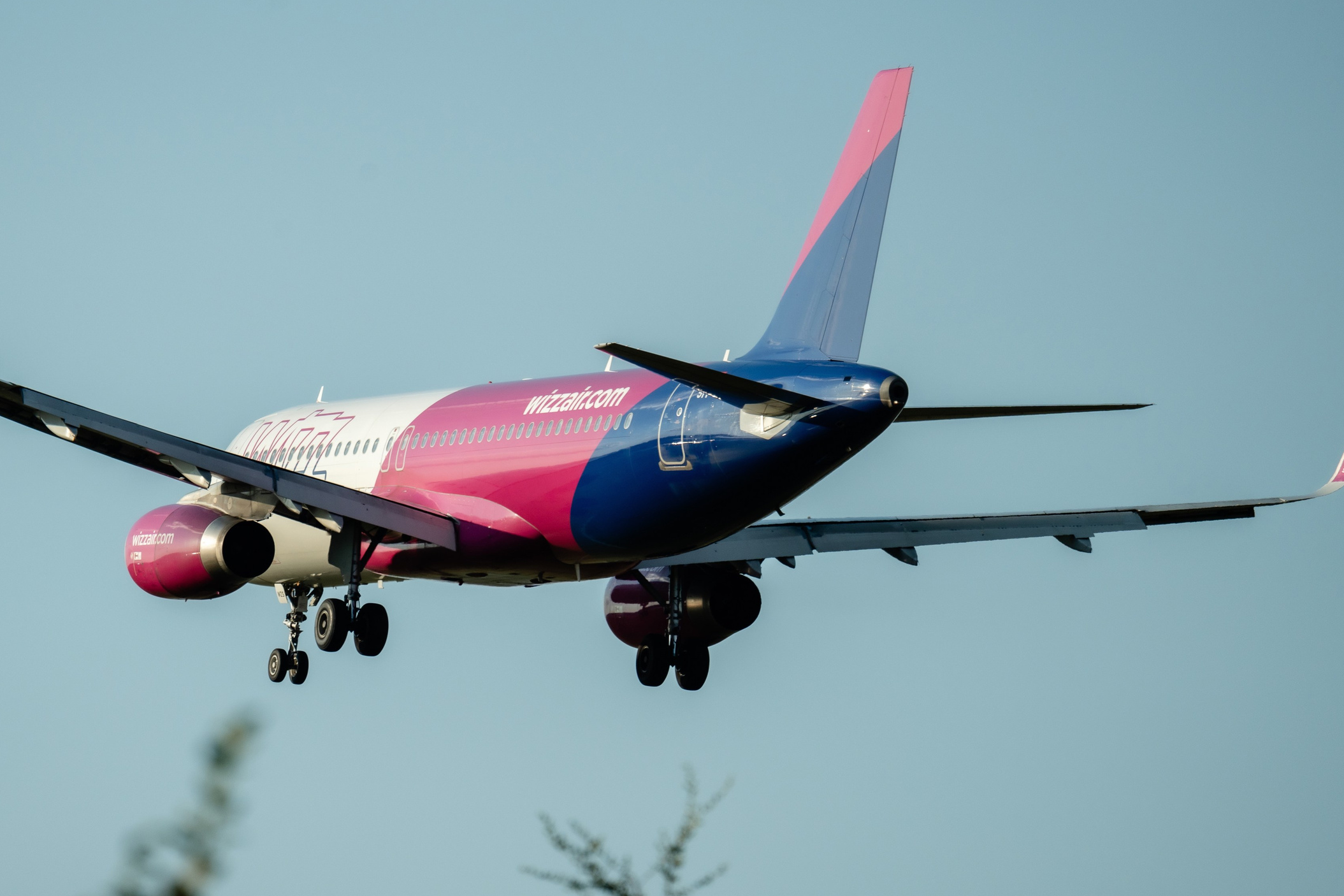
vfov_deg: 2.3
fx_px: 22660
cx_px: 610
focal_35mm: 607
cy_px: 415
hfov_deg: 3.4
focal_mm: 500
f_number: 6.7
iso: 400
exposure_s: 1/2000
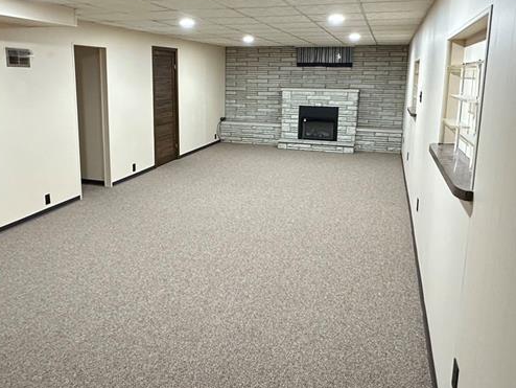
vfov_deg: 47.9
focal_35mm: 29
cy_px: 151
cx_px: 242
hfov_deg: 61.6
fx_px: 432
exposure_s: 1/60
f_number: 2.2
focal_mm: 2.22
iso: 320
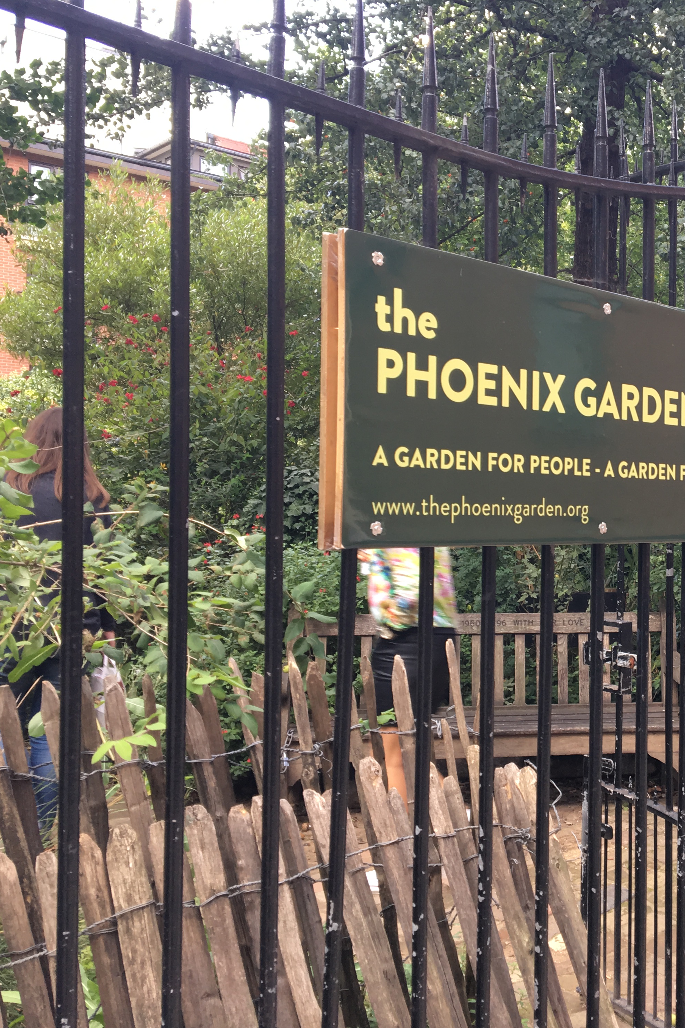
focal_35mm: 41
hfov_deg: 30.8
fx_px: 1170
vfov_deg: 47.4
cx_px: 647
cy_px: 514
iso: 32
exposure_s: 1/50
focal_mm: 4.15
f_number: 2.2
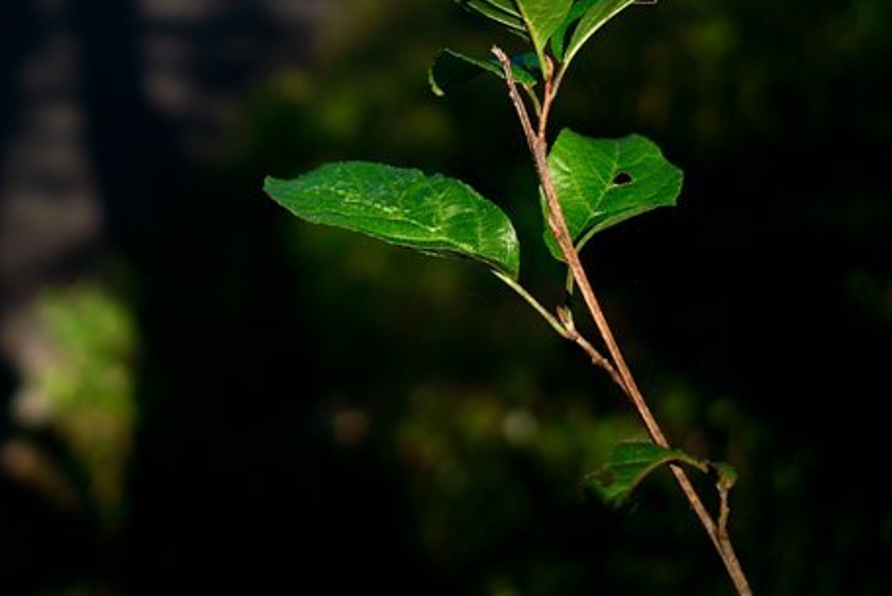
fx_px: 1785
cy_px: 113
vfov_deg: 18.8
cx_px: 139
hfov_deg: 27.3
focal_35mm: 72
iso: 100
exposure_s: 1/400
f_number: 2.8
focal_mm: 24.2
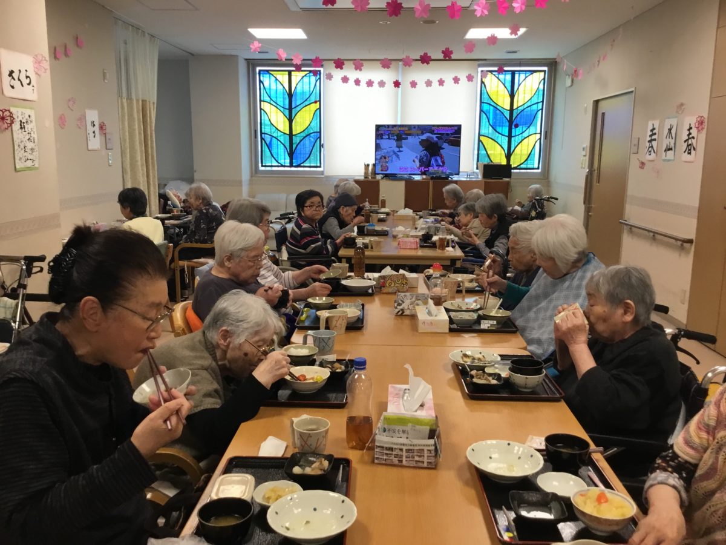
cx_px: 363
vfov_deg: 45.4
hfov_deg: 58.4
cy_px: 272
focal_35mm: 31
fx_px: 650
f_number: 2.4
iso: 32
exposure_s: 1/30
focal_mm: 3.3
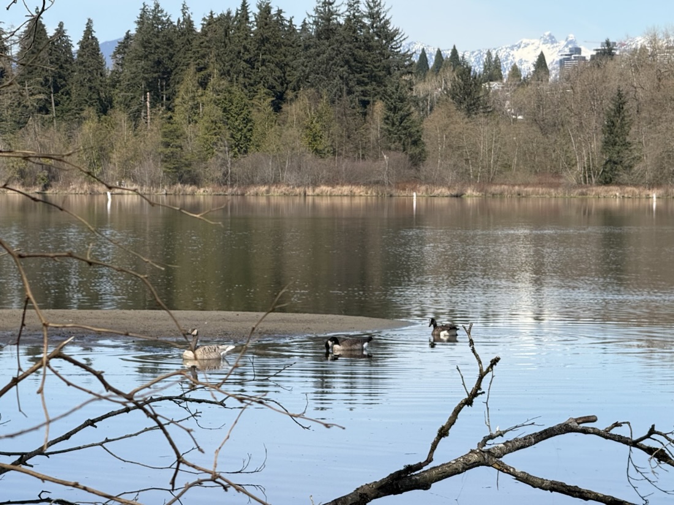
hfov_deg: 16.4
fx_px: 2335
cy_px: 252
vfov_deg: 12.3
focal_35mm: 120
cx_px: 337
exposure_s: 1/1368
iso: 50
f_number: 2.8
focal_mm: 15.66
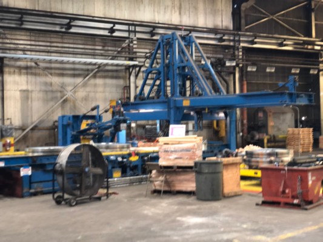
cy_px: 121
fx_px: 485
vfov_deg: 28.0
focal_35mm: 52
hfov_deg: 36.8
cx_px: 162
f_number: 2.4
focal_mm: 6
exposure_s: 1/11
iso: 160
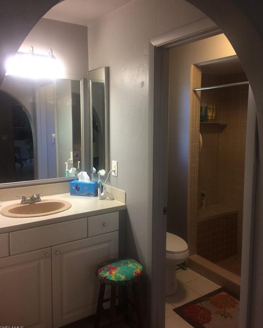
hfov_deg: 47.1
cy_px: 152
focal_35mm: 31
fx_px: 302
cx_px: 133
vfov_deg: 57.1
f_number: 2.2
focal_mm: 4.15
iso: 64
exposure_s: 1/30
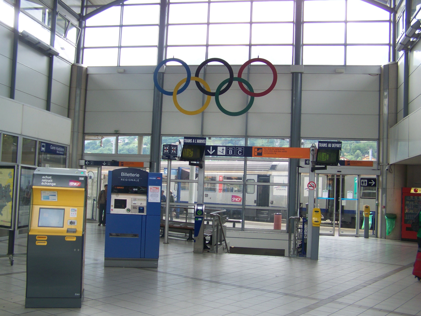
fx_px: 462
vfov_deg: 37.7
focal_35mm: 38
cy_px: 158
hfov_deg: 49.0
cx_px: 210
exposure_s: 1/80
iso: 80
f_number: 2.8
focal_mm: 6.3
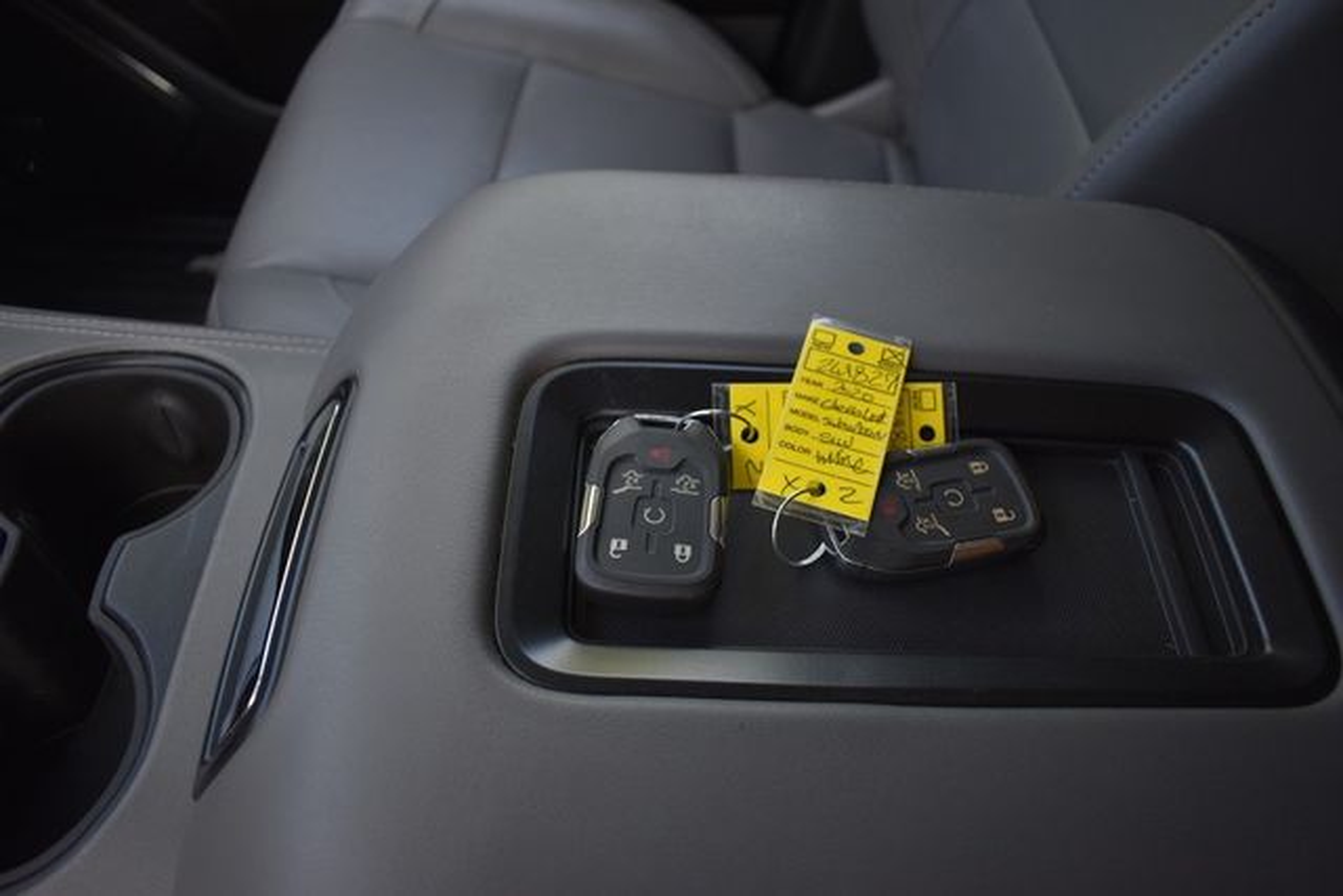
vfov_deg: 48.0
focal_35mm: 27
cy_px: 448
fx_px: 1007
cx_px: 672
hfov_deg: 67.4
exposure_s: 1/250
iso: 450
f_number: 3.5
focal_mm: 18
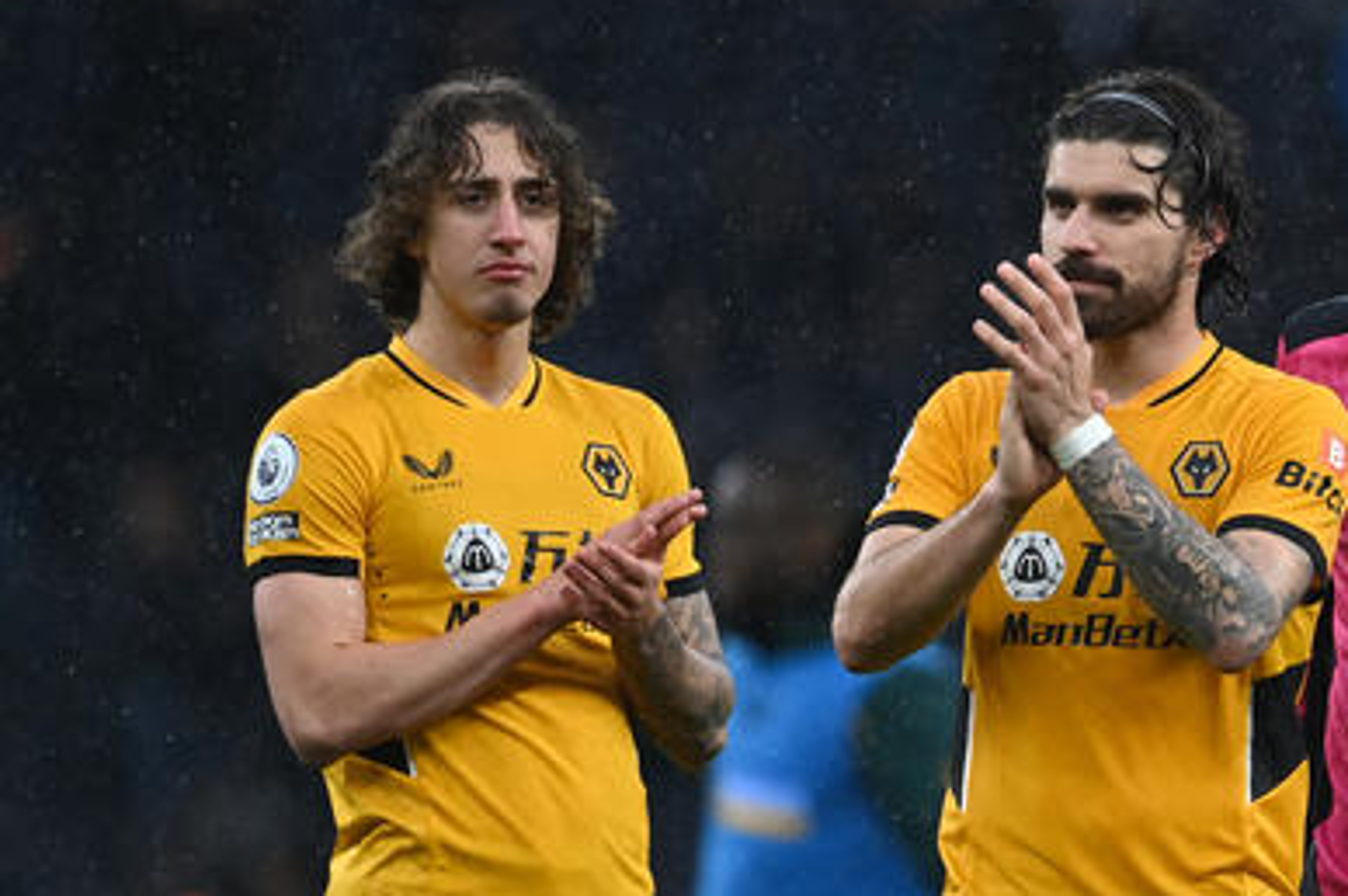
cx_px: 1543
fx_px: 44370
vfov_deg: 1.2
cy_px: 880
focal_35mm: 1186
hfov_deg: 1.7
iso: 2000
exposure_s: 1/1250
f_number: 4
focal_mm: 500
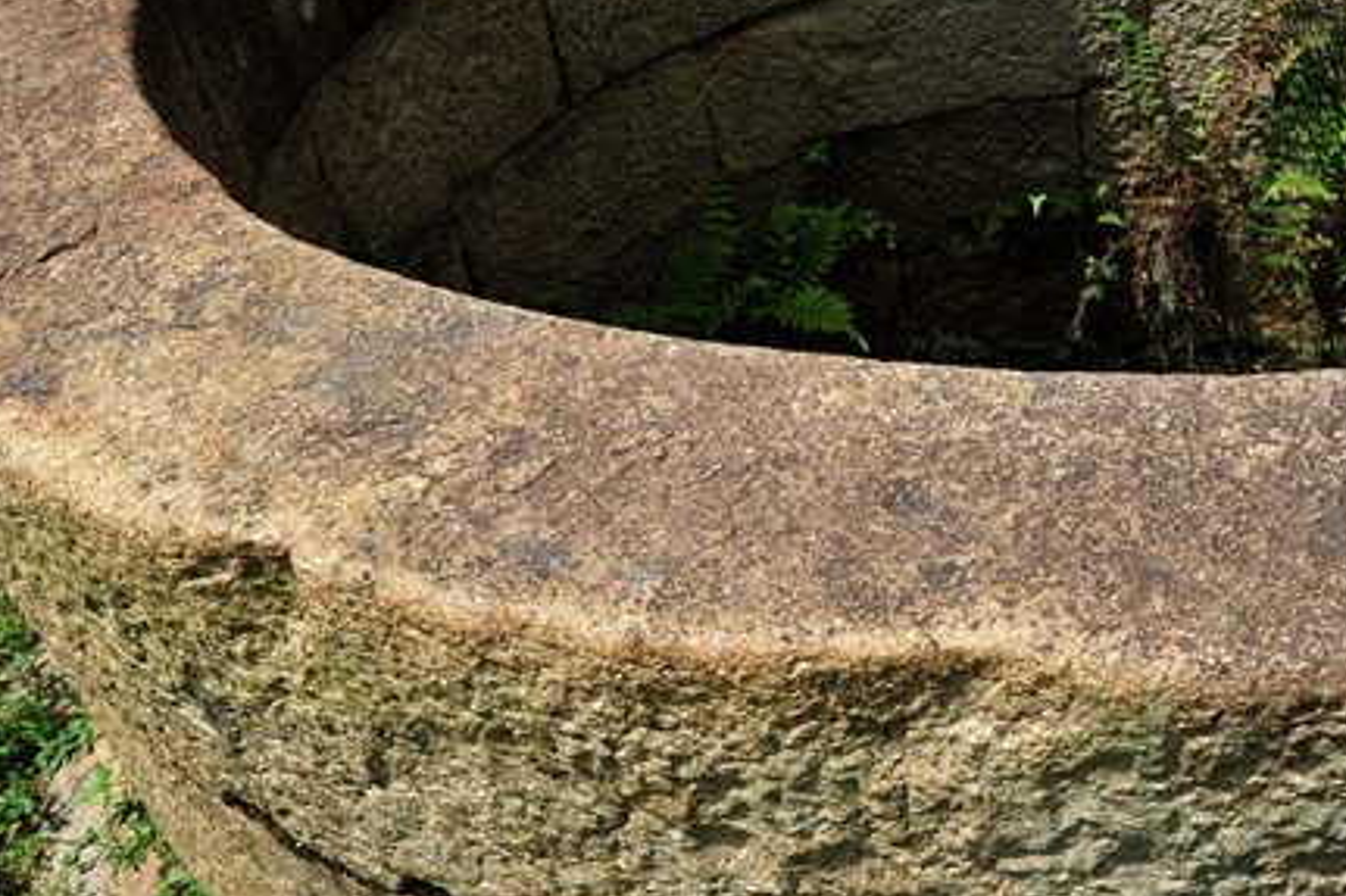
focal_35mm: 38
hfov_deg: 47.6
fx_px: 1420
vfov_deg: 35.0
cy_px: 420
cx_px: 1096
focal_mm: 16
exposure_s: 1/500
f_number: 8
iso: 200
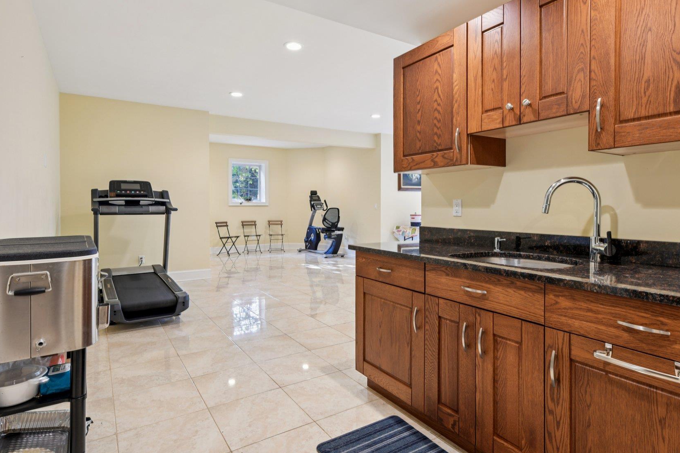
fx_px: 397
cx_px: 337
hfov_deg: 81.2
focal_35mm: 21
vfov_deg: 59.4
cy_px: 208
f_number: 8
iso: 200
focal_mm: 17
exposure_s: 1/2.5
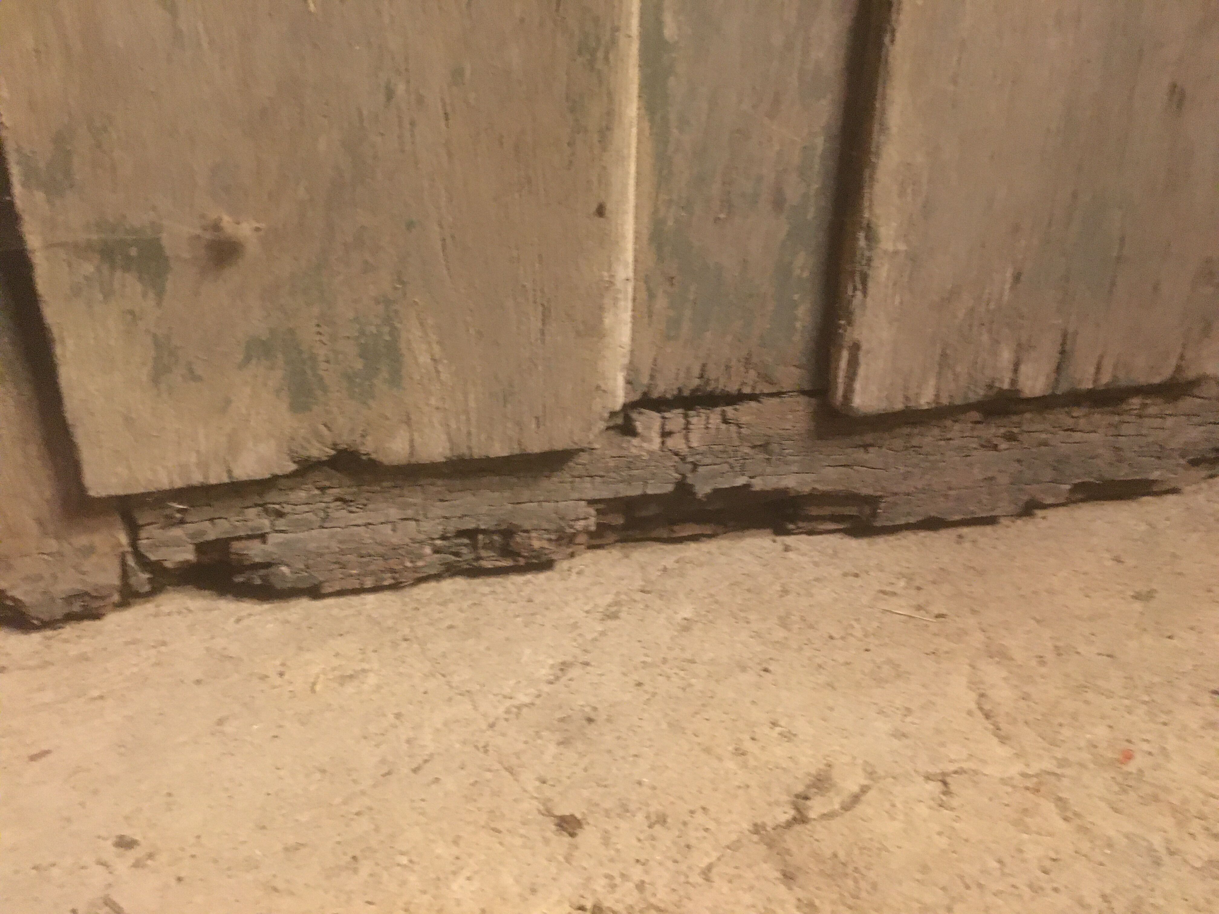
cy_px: 457
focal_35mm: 29
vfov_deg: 48.2
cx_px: 610
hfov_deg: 61.7
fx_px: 1021
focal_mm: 4.15
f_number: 2.2
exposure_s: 1/17
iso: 500
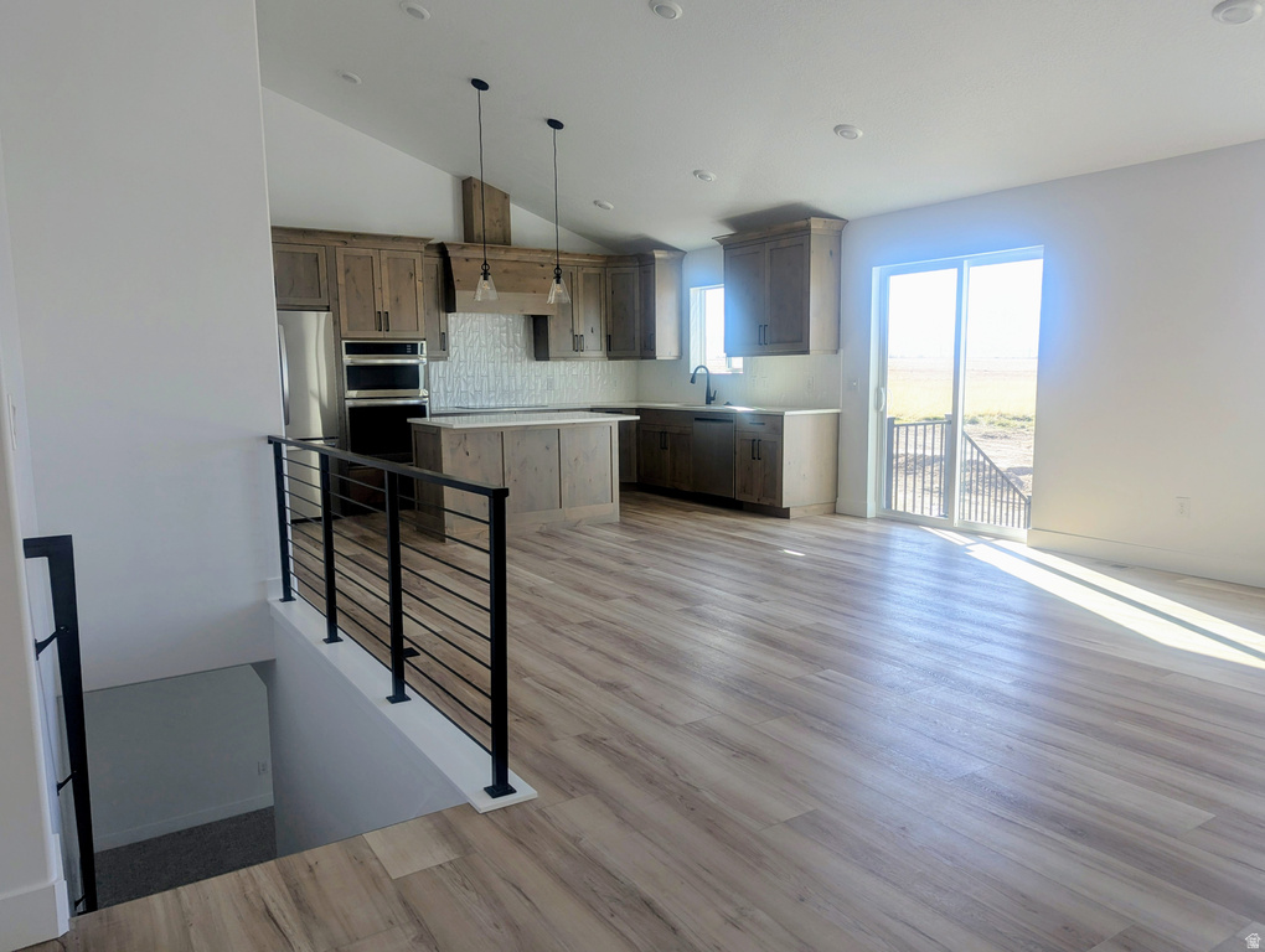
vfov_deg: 56.9
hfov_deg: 71.5
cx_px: 632
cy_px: 476
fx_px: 878
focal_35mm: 24
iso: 37
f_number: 1.85
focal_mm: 6.81
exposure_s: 1/259
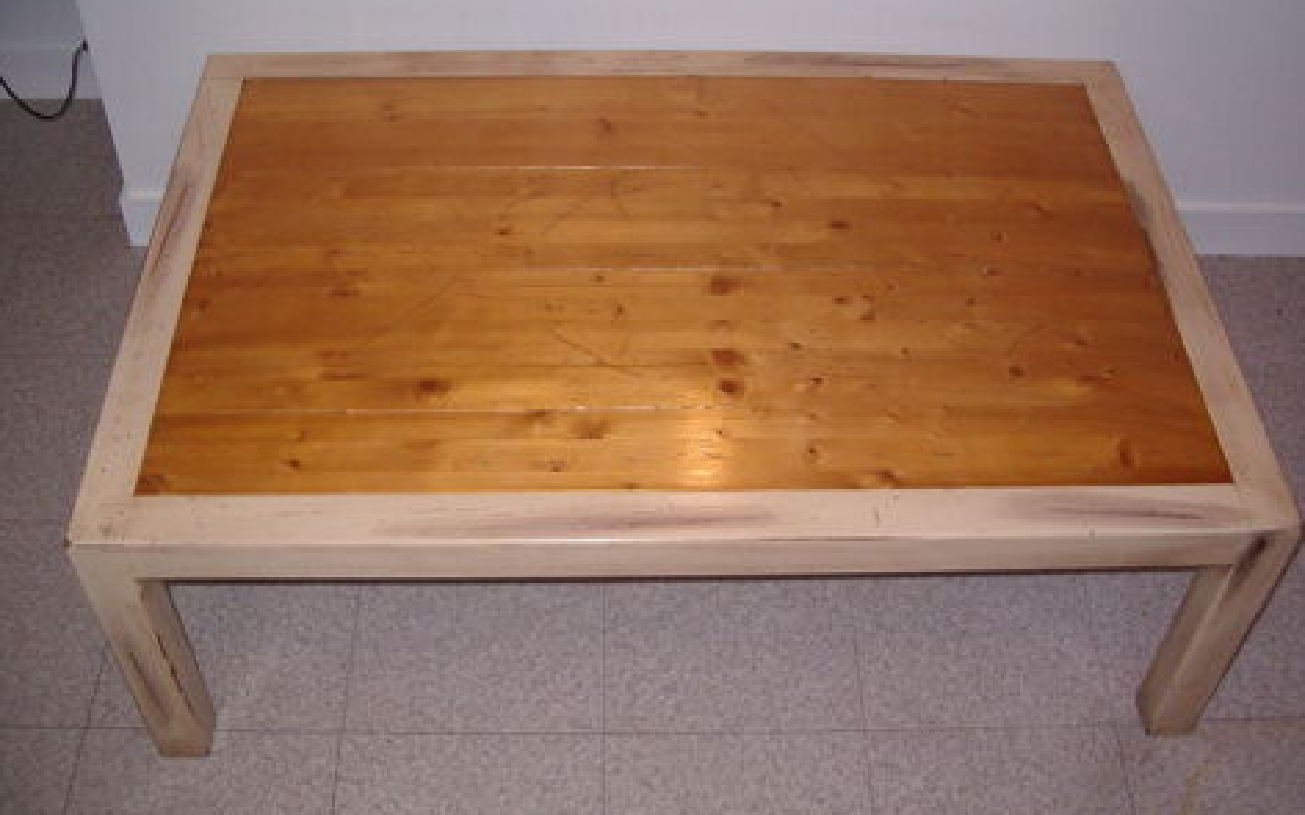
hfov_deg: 48.2
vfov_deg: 31.2
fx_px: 1458
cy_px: 398
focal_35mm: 41
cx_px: 655
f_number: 2.6
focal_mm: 5.8
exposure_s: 1/60
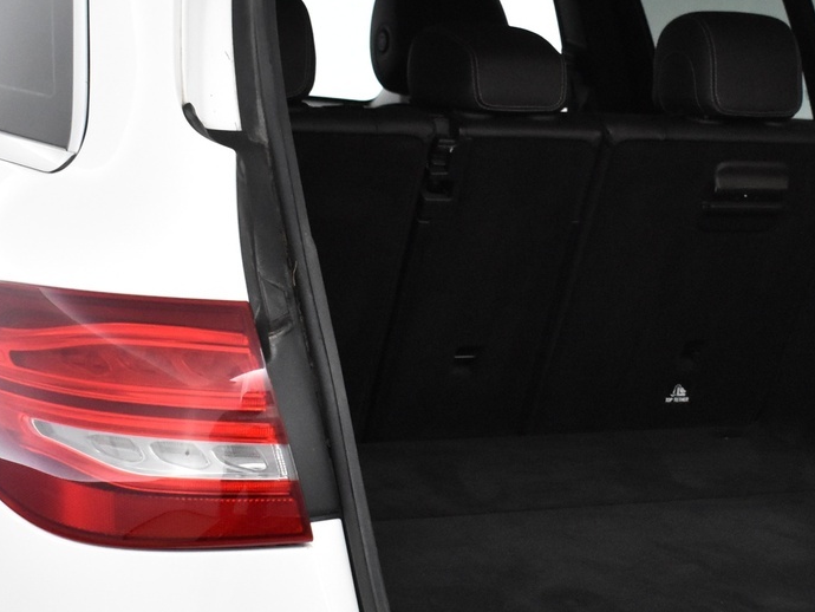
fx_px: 2073
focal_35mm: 88
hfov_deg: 22.0
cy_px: 399
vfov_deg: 16.8
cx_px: 646
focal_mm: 26
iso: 3200
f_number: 5
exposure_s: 1/100
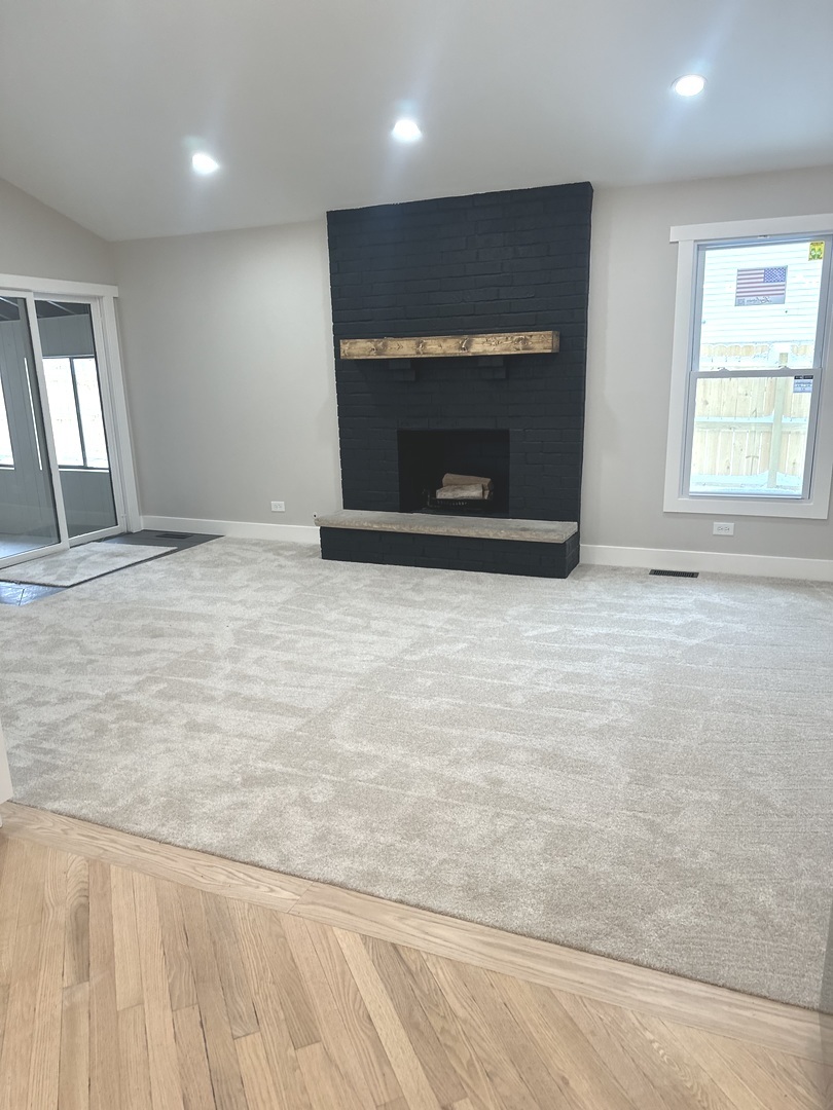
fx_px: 770
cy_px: 555
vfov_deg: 71.6
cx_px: 416
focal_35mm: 24
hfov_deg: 56.8
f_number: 1.78
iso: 200
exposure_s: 1/120
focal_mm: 6.86
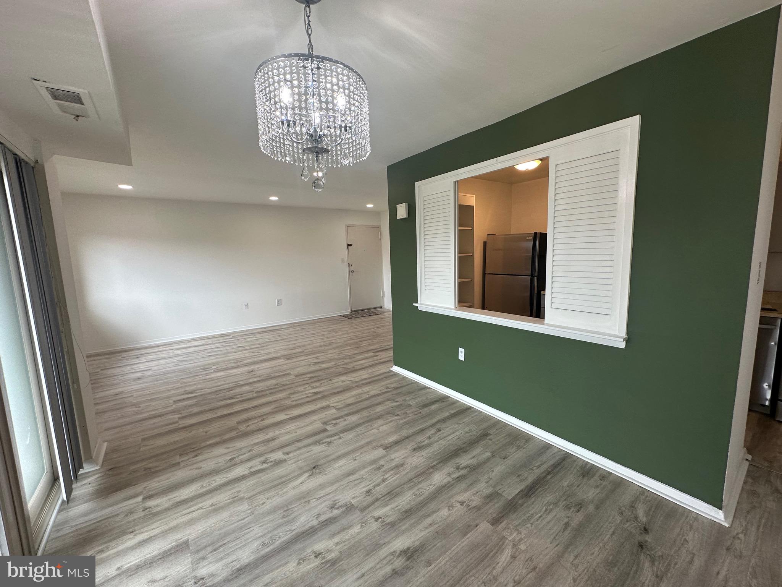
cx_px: 391
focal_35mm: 14
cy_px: 294
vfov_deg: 85.7
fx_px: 316
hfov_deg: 102.1
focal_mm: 2.22
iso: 80
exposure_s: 1/120
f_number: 2.2
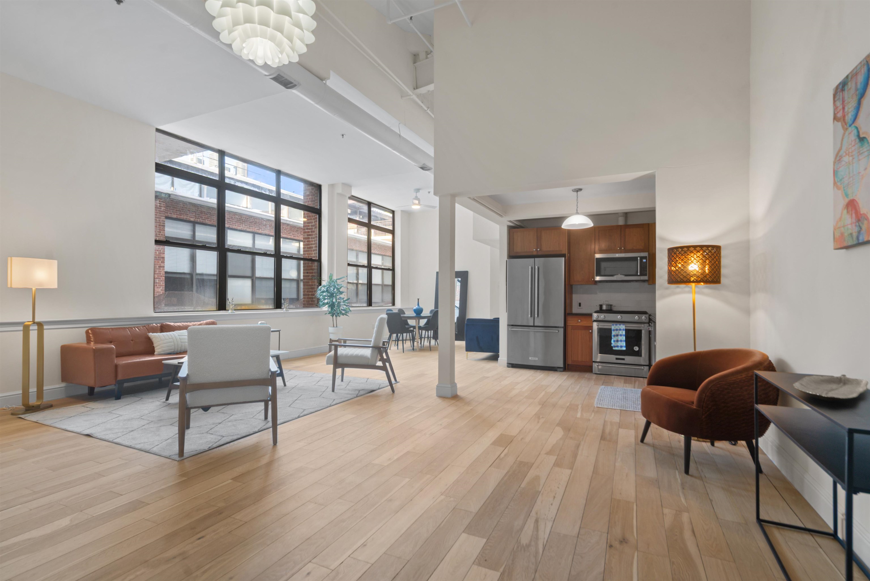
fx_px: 387
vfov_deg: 73.8
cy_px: 290
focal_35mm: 16
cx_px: 435
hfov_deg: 96.7
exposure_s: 1/2
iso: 100
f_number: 8
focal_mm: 16
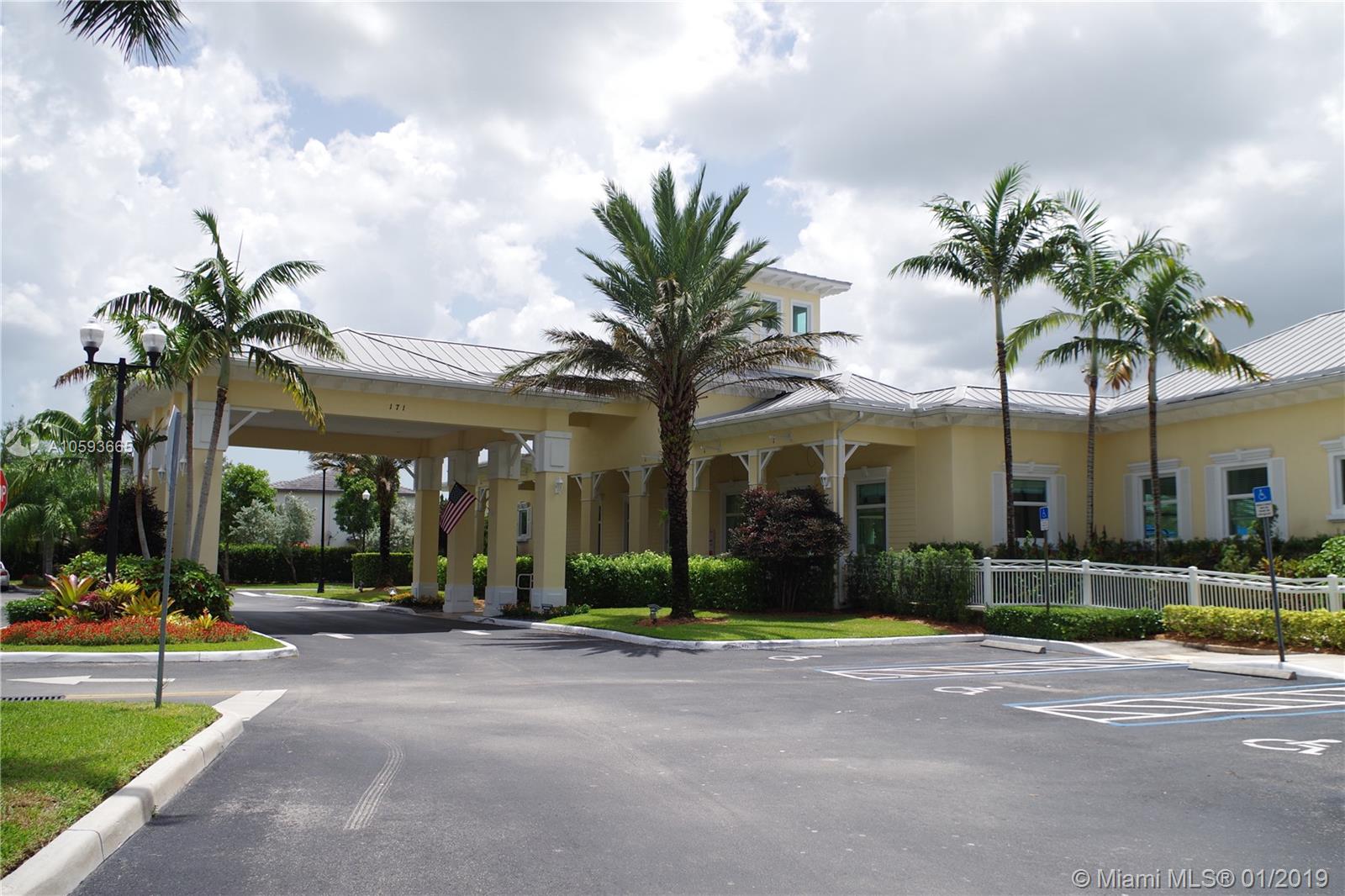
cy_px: 448
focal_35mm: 30
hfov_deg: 61.9
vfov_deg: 43.6
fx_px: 1121
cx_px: 672
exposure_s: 1/250
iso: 100
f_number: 7.1
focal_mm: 20
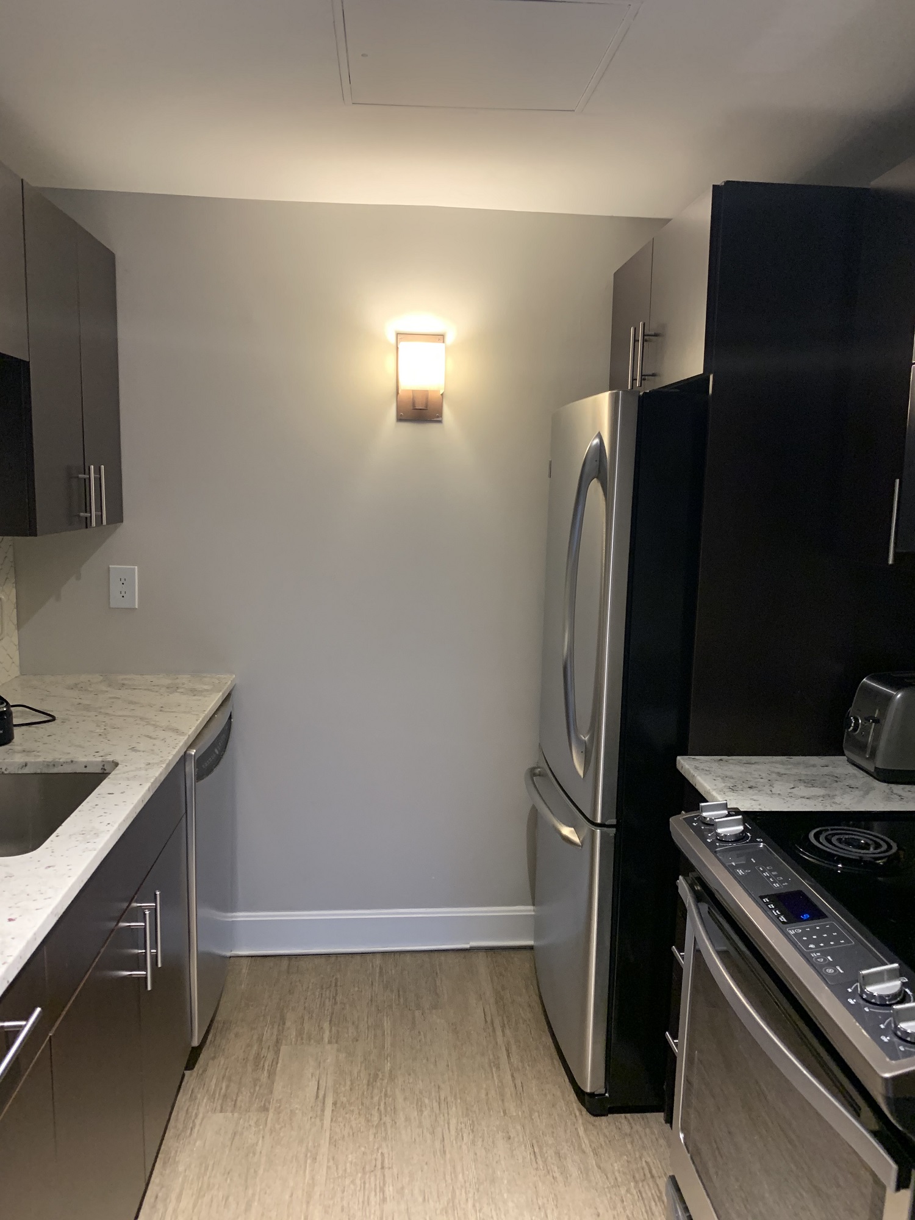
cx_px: 458
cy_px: 610
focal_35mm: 26
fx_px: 916
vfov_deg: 67.3
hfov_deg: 53.1
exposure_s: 1/60
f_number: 1.8
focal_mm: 4.25
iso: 250
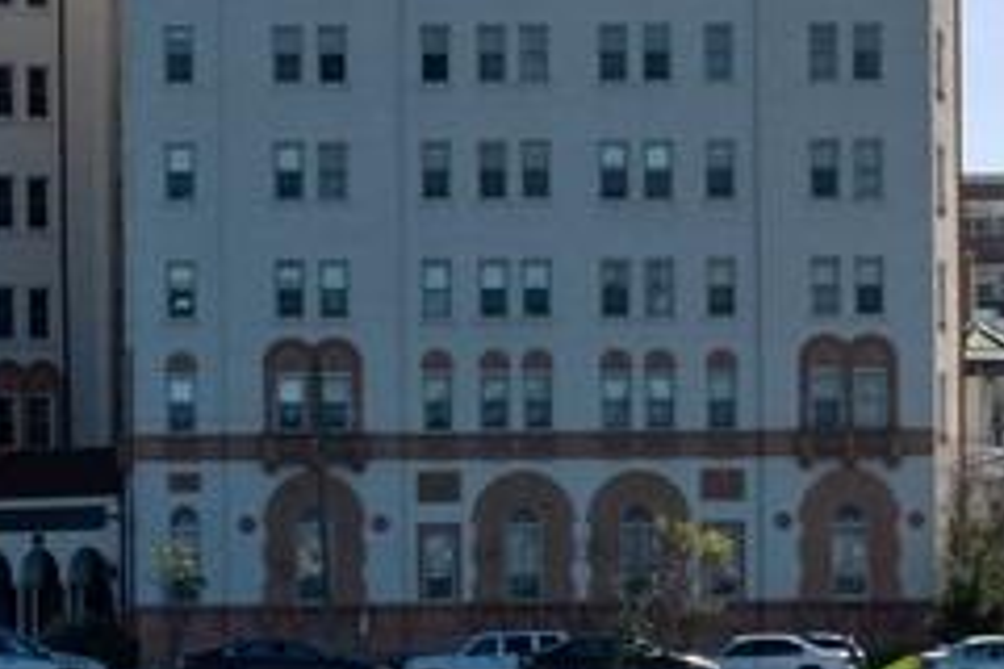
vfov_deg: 5.0
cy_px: 238
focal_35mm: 276
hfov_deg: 7.4
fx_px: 7693
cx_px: 25
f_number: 5
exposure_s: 1/1000
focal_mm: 49
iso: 100
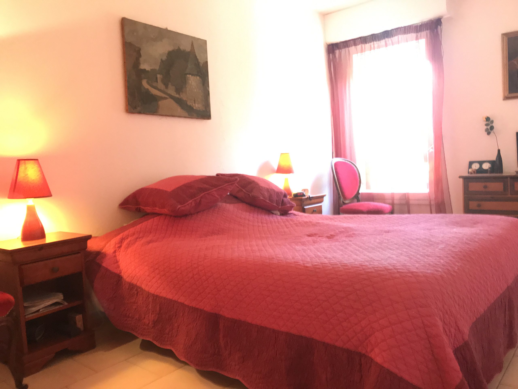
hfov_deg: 63.4
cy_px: 194
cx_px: 259
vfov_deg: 49.7
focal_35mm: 28
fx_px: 419
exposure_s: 1/25
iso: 200
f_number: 1.8
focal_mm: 3.99
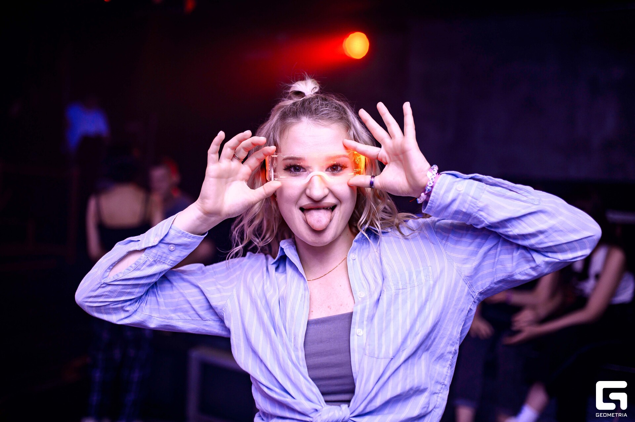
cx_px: 318
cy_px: 211
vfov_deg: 37.8
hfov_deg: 54.5
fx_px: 617
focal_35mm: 35
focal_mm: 35
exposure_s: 1/200
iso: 400
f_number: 1.8
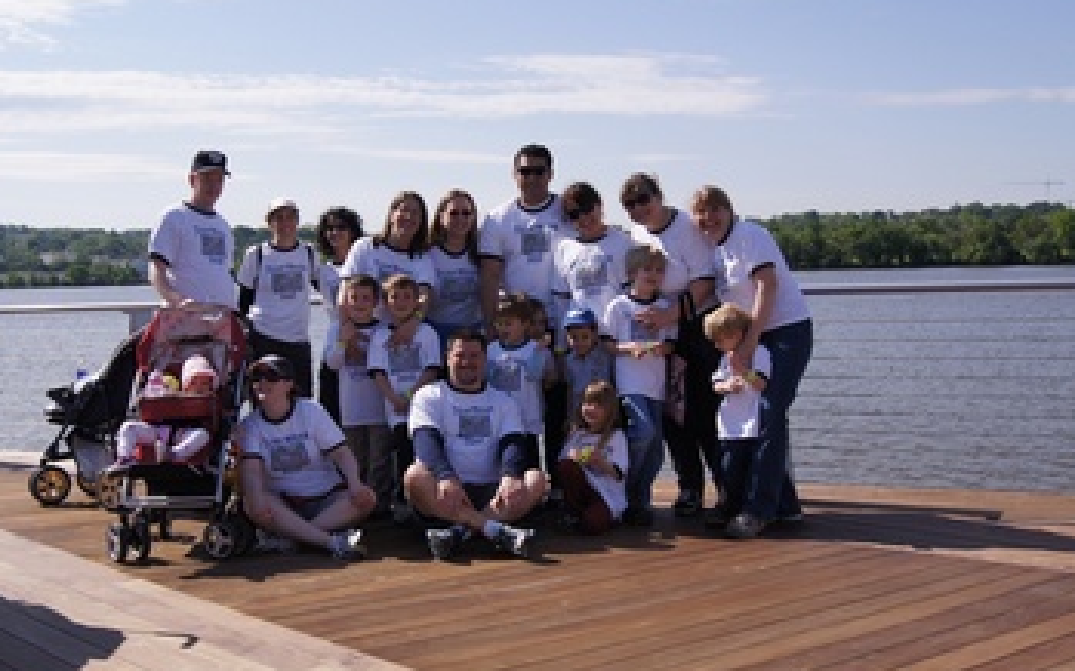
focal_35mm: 42
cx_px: 493
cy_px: 326
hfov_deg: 47.2
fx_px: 1230
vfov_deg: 30.5
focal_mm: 24
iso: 100
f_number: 8
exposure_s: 1/320
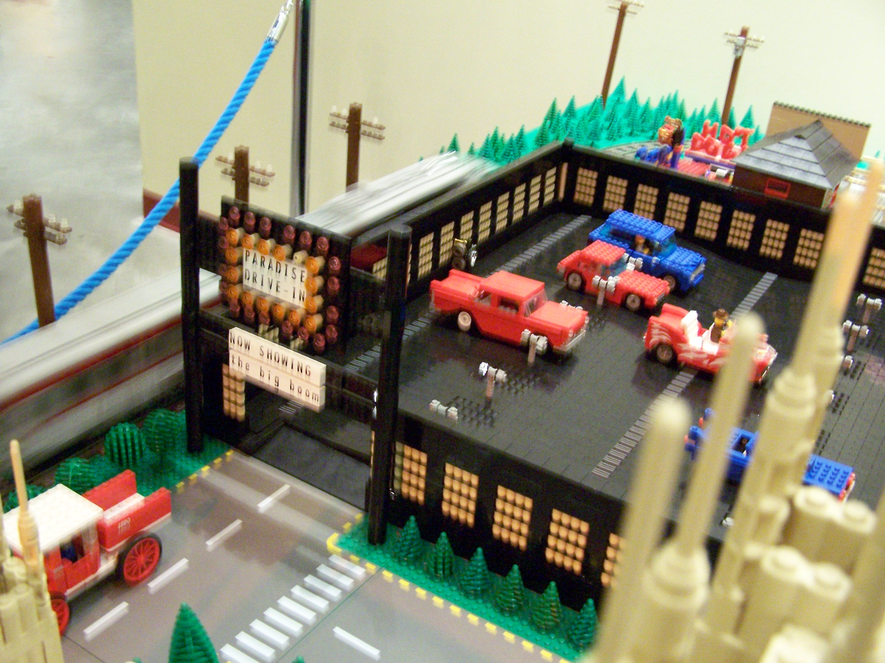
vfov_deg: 37.7
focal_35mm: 38
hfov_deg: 49.0
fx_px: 972
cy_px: 332
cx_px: 442
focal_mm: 6.3
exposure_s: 1/8
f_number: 2.8
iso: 400
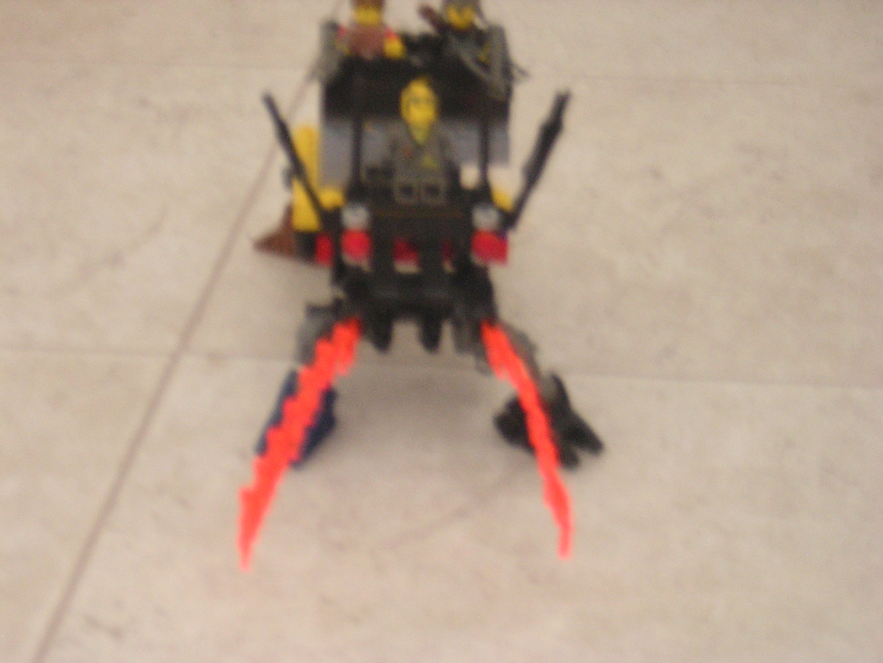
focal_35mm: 108
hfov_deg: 18.2
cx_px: 442
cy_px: 332
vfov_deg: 13.7
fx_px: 2755
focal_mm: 14.1
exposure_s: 1/1.2
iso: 400
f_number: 4.7
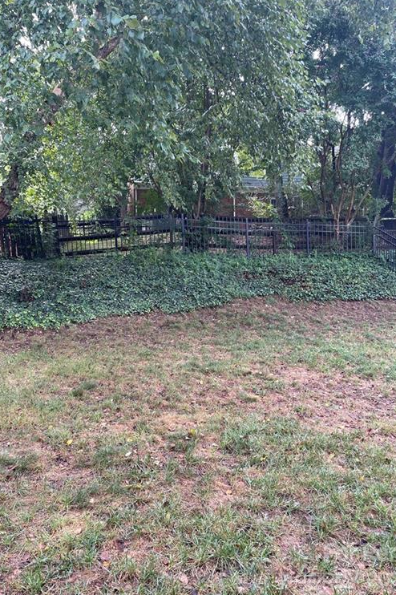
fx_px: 462
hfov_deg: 46.3
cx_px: 188
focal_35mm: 28
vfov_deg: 65.5
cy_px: 301
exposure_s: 1/121
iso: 40
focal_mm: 4.2
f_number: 1.6
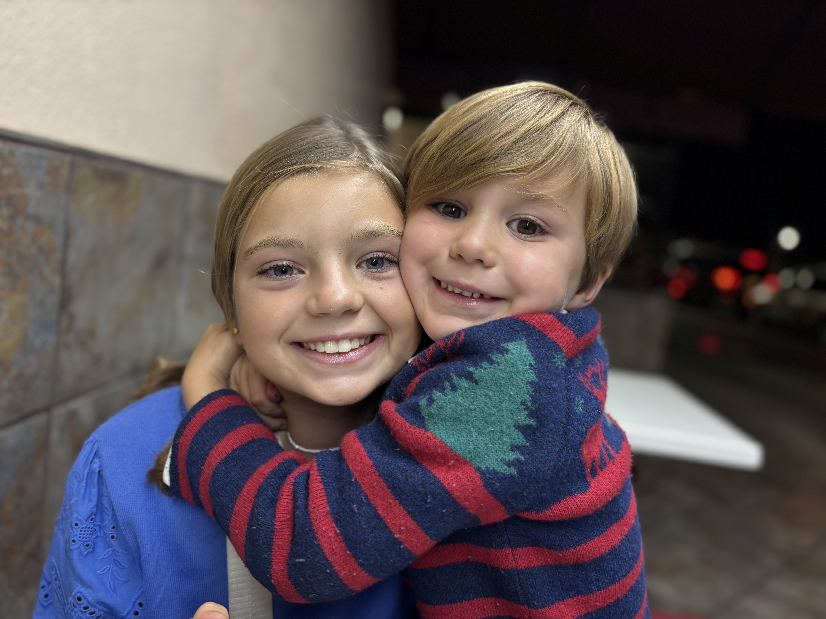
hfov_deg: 67.3
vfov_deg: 53.1
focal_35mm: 26
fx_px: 620
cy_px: 310
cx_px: 413
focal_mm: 5.96
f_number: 1.6
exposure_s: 1/60
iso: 80
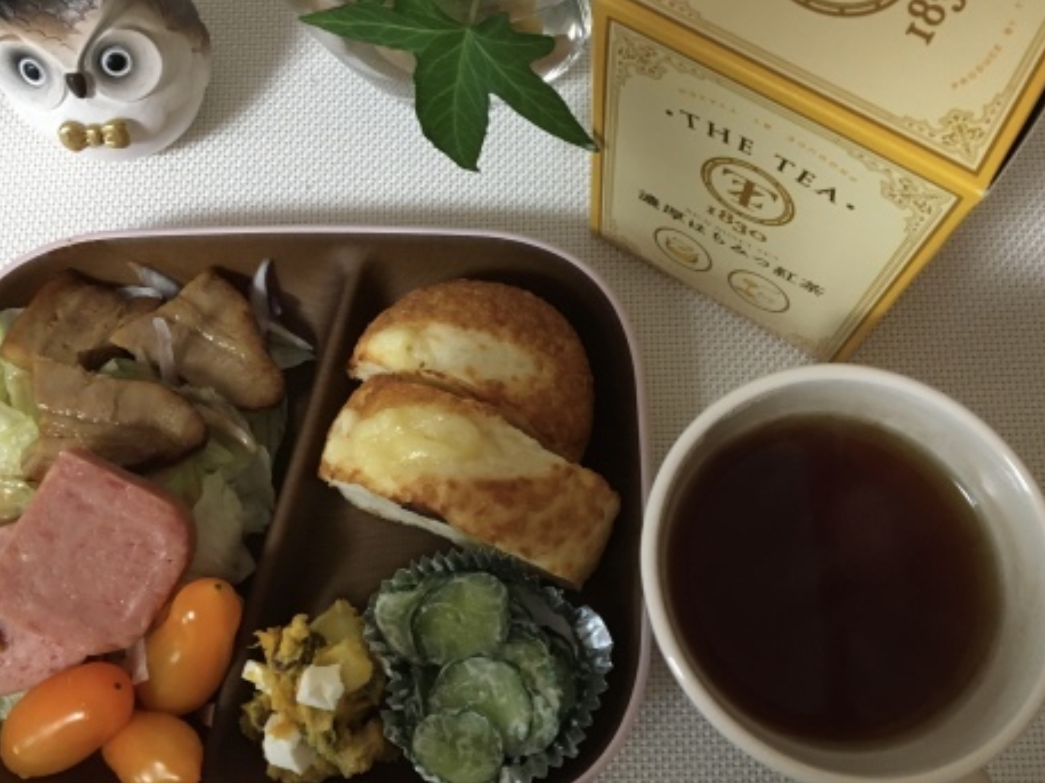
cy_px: 331
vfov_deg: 37.6
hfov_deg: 49.0
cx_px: 527
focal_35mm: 38
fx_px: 1147
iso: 200
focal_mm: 4.15
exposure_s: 1/24
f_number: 2.2
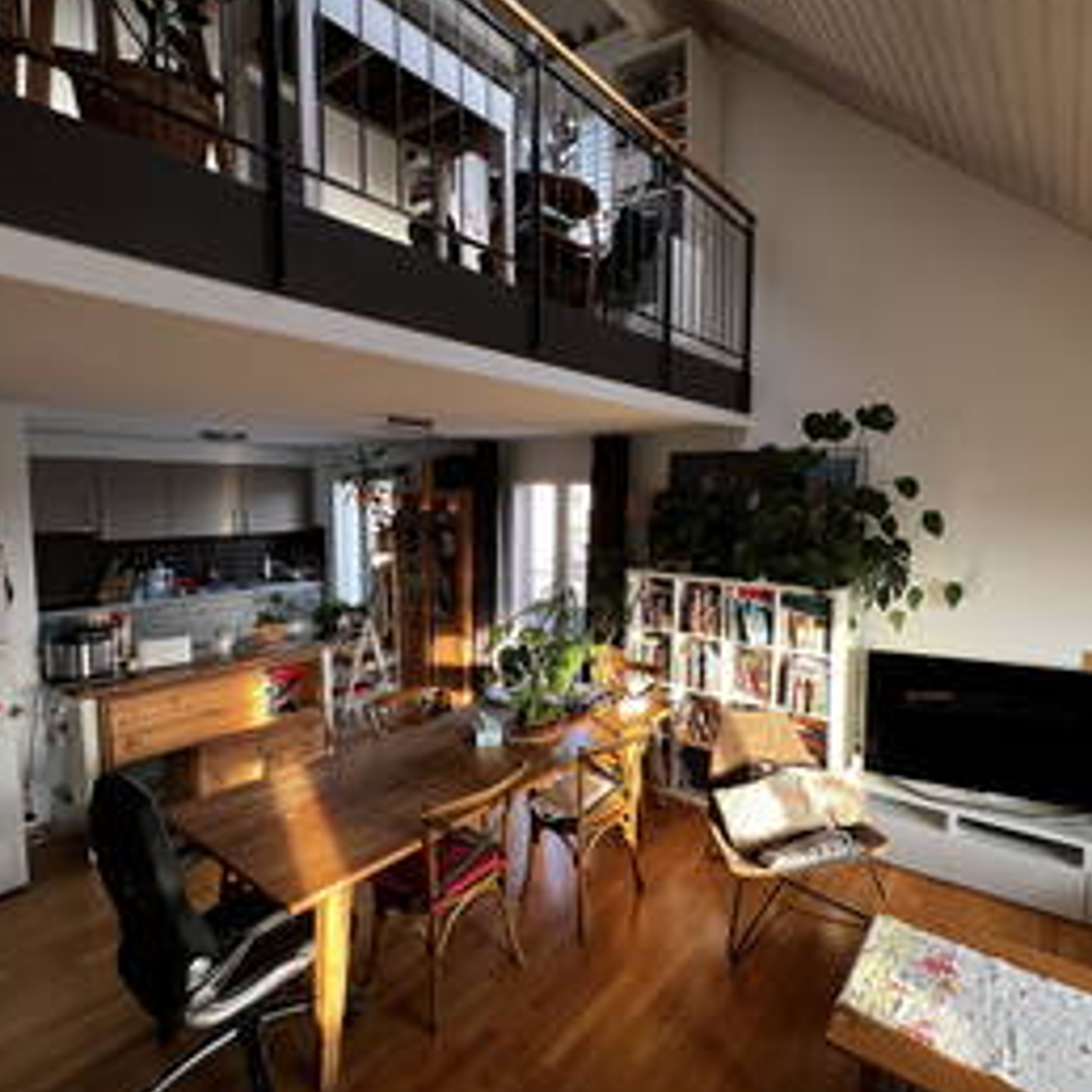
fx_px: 571
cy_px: 540
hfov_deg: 85.0
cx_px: 708
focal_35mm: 16
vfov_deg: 87.4
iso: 125
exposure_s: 1/99
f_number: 1.8
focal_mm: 1.57
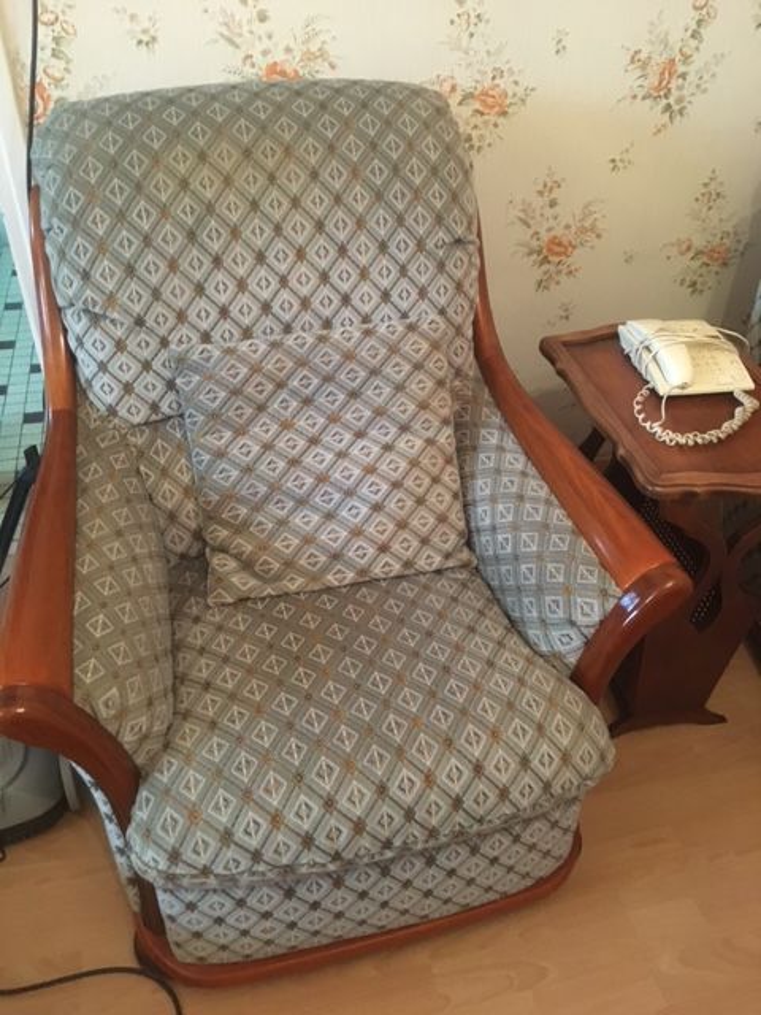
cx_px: 380
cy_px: 508
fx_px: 850
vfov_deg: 61.7
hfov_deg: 48.2
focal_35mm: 29
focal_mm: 4.15
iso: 250
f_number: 2.2
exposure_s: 1/17
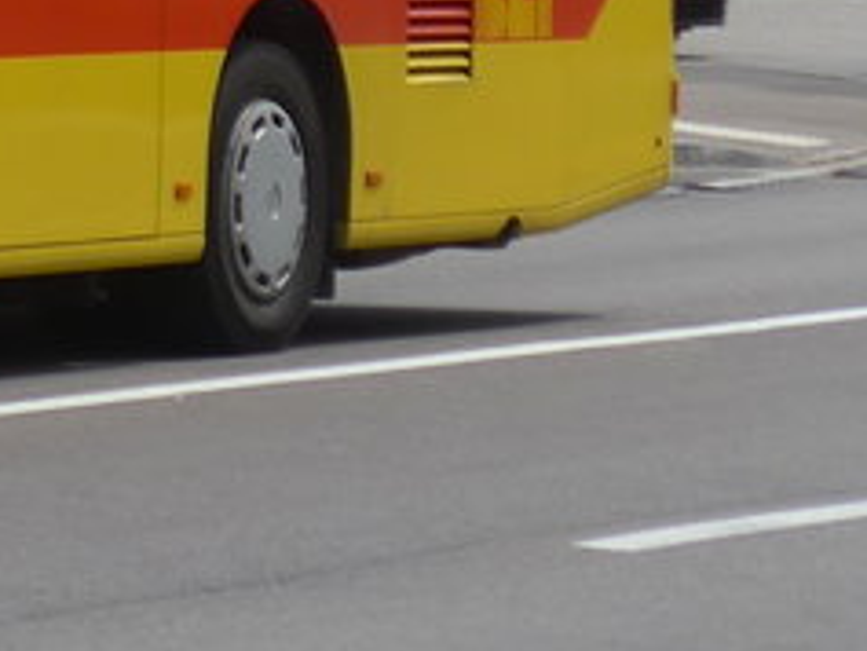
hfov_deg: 5.2
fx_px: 9397
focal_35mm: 375
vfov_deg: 3.9
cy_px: -475
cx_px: -1057
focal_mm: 15
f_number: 4.2
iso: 80
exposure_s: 1/640
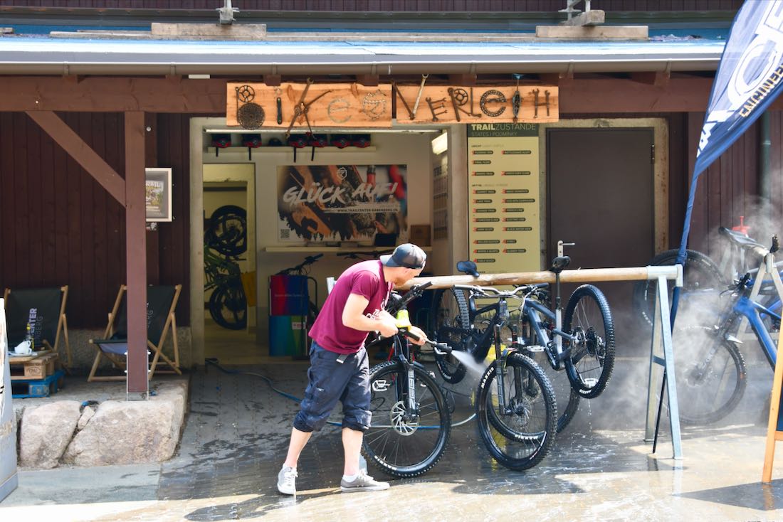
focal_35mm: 84
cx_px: 392
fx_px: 1827
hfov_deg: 24.2
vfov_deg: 16.3
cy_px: 261
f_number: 5.6
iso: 400
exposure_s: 1/250
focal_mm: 56
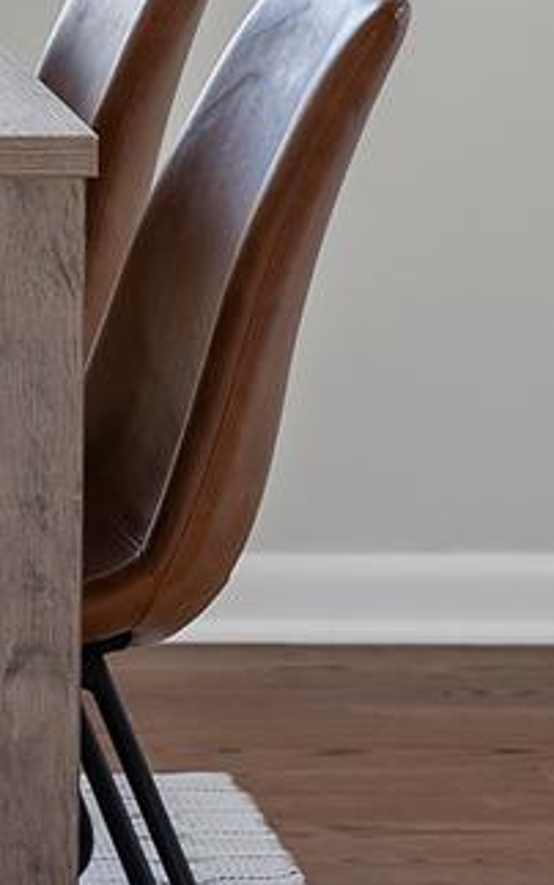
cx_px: -657
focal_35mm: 252
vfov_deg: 8.2
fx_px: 6085
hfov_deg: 5.1
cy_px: -449
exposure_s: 1/20
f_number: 4
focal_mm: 52
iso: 100
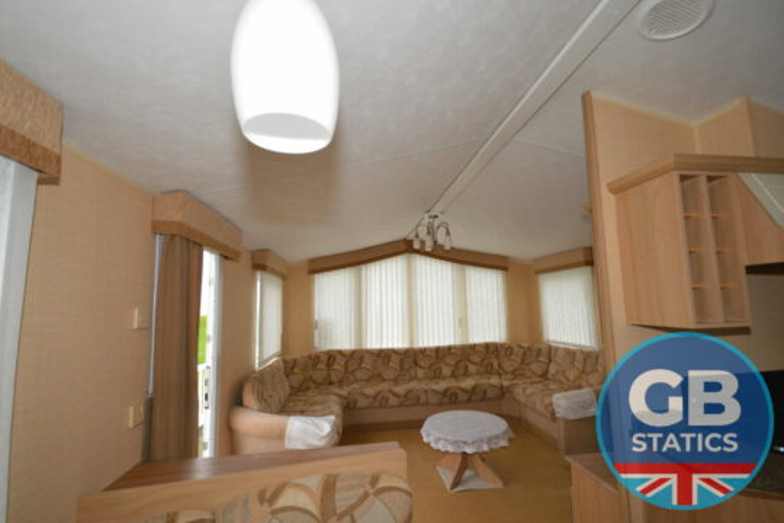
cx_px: 392
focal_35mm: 15
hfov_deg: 100.4
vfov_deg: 77.3
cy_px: 262
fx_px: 327
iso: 450
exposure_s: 1/60
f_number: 4
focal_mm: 10
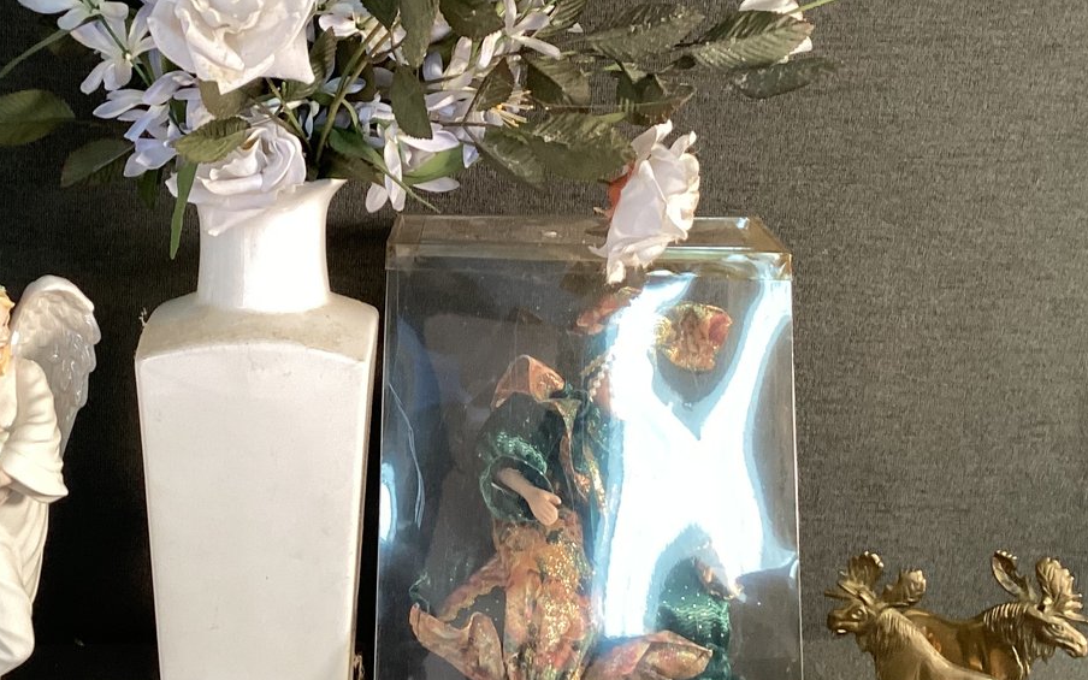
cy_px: 199
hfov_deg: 36.5
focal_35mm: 55
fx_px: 1631
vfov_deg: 23.4
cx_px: 368
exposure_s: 1/60
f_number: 2.4
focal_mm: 3.3
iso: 125
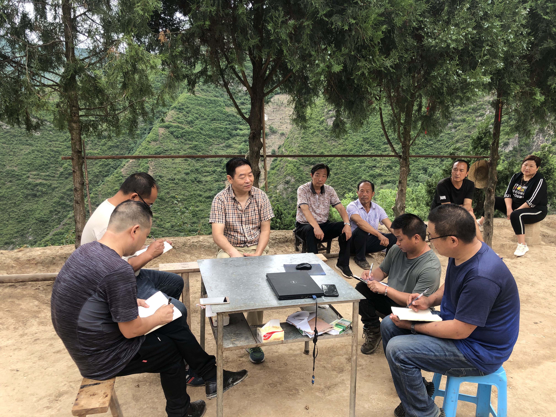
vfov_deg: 49.7
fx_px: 450
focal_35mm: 28
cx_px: 278
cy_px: 208
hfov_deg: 63.4
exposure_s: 1/282
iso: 20
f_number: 1.8
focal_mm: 3.99
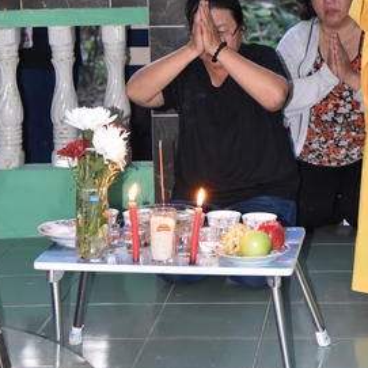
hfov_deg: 15.5
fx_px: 1347
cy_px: 4
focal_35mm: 112
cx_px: 276
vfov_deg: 15.3
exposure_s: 1/60
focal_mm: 55
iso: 3200
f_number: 4
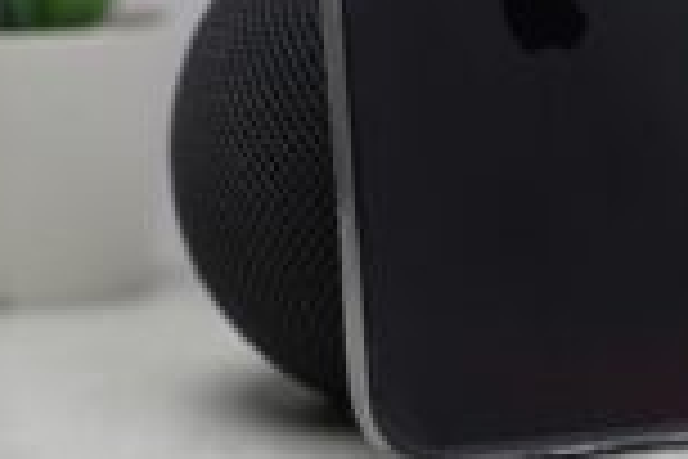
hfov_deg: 11.7
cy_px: -34
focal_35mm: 175
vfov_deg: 7.8
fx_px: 3344
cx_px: 499
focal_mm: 67
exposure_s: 1/200
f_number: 4
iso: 800
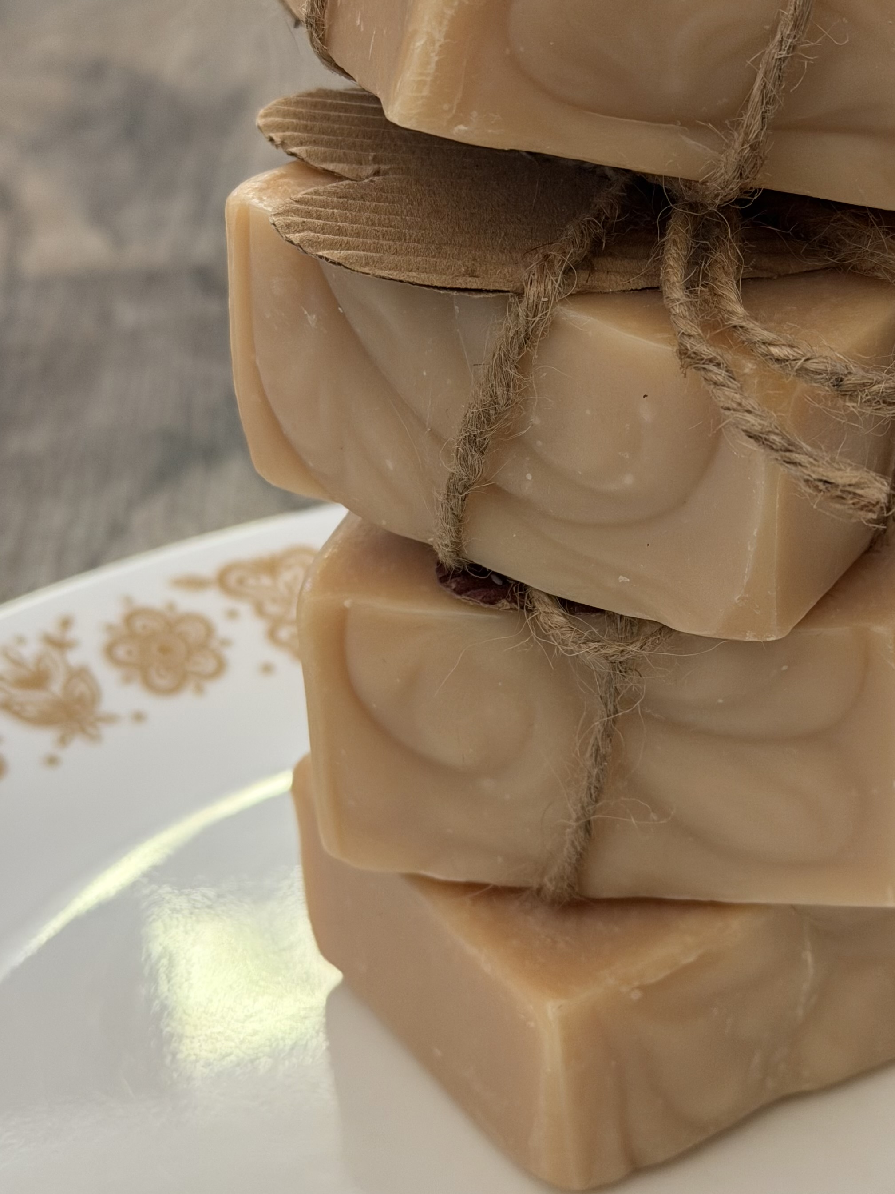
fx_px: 2482
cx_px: 636
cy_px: 480
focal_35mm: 72
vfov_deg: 27.0
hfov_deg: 20.3
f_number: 1.78
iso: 320
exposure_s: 1/40
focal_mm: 6.76
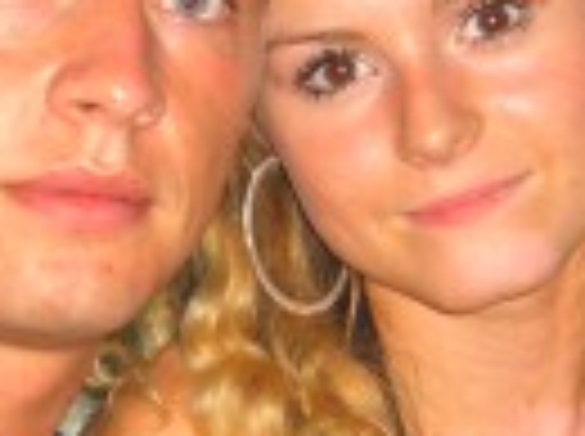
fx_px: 2969
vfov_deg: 8.4
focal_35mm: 176
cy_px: 432
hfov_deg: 11.2
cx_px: 238
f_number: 2.8
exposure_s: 1/60
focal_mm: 7.9
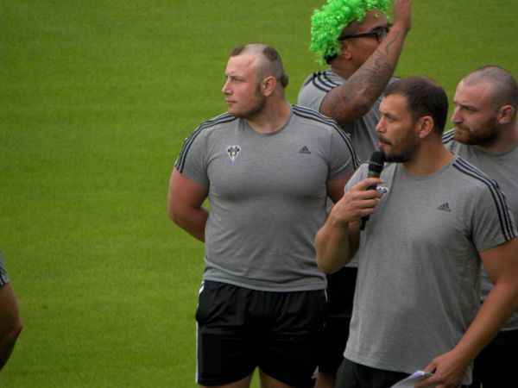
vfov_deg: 2.7
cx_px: 259
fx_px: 8230
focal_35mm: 550
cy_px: 194
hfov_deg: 3.6
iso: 143
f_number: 5
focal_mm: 97.8
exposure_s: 1/160
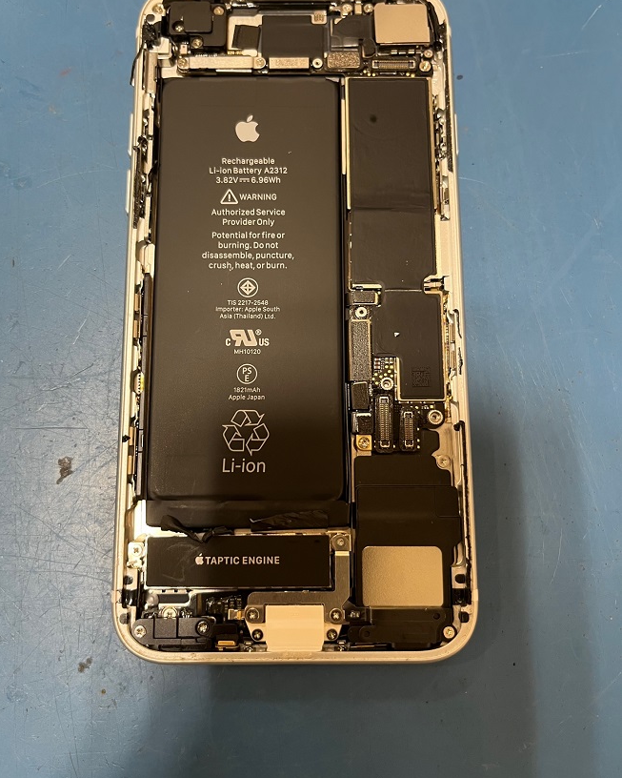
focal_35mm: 28
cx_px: 301
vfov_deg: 62.2
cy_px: 373
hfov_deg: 51.5
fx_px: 644
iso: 125
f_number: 1.6
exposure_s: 1/50
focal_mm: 5.1
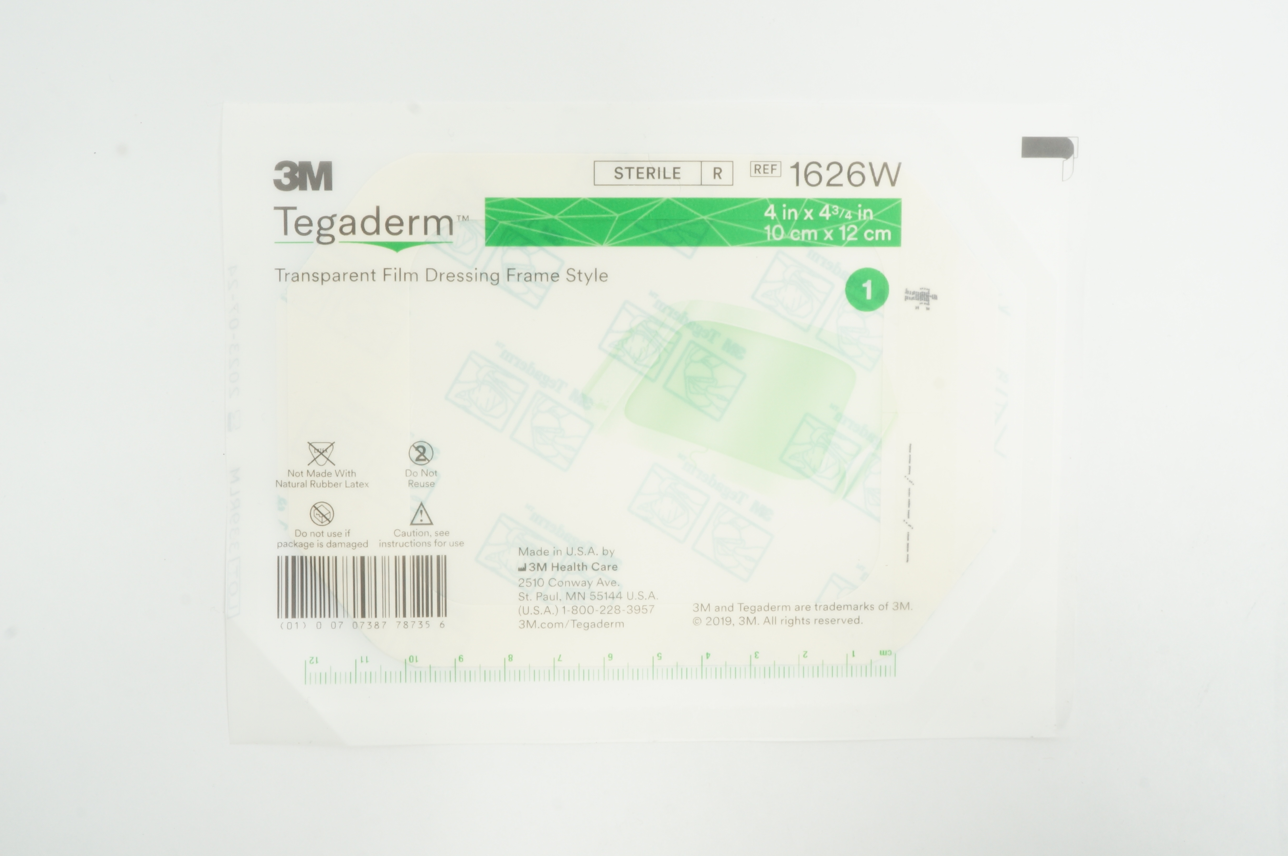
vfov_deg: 39.9
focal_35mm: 33
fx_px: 1179
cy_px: 428
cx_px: 644
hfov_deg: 57.3
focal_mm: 22
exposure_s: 1/5
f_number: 16
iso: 400
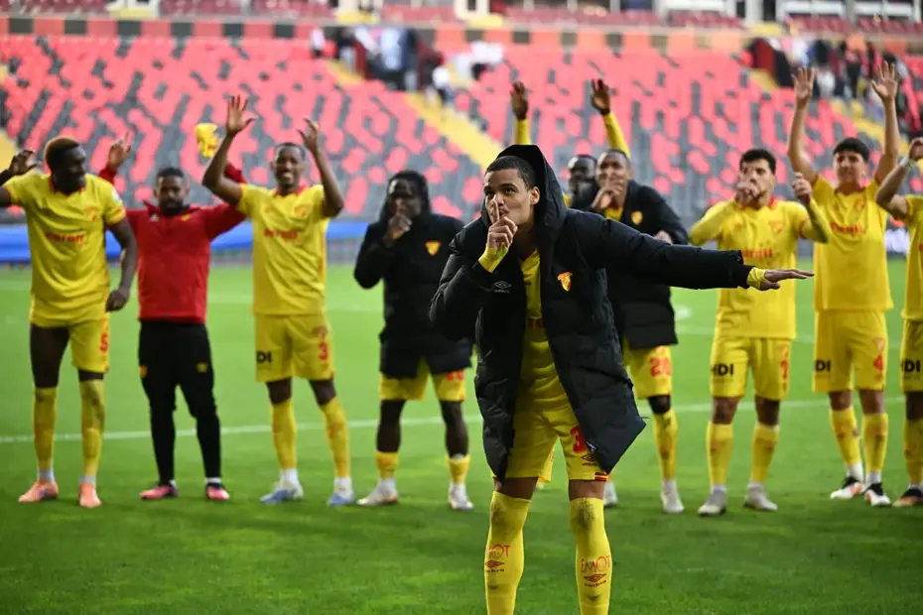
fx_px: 2948
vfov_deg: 11.9
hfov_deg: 17.8
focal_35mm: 115
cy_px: 308
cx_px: 462
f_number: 2.8
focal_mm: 115
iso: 500
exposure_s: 1/320
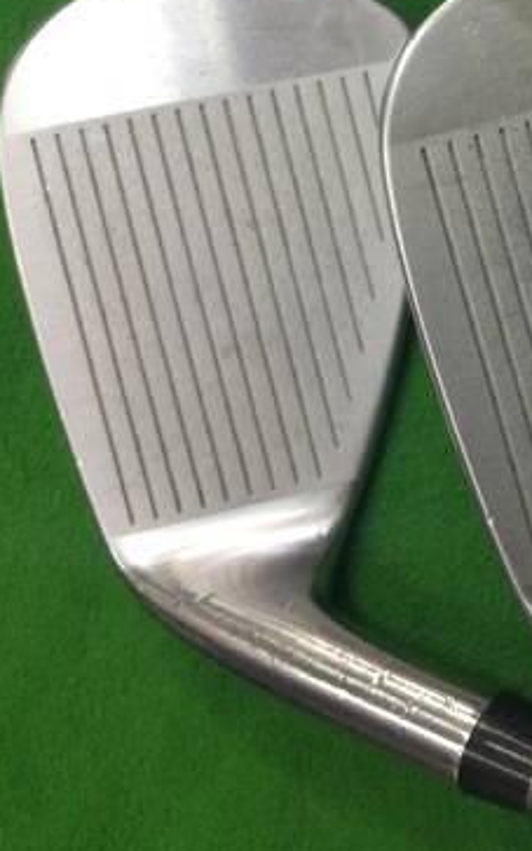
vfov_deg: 34.9
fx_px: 1345
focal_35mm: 58
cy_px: 302
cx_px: 705
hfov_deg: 20.3
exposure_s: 1/30
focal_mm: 3.3
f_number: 2.4
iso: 80
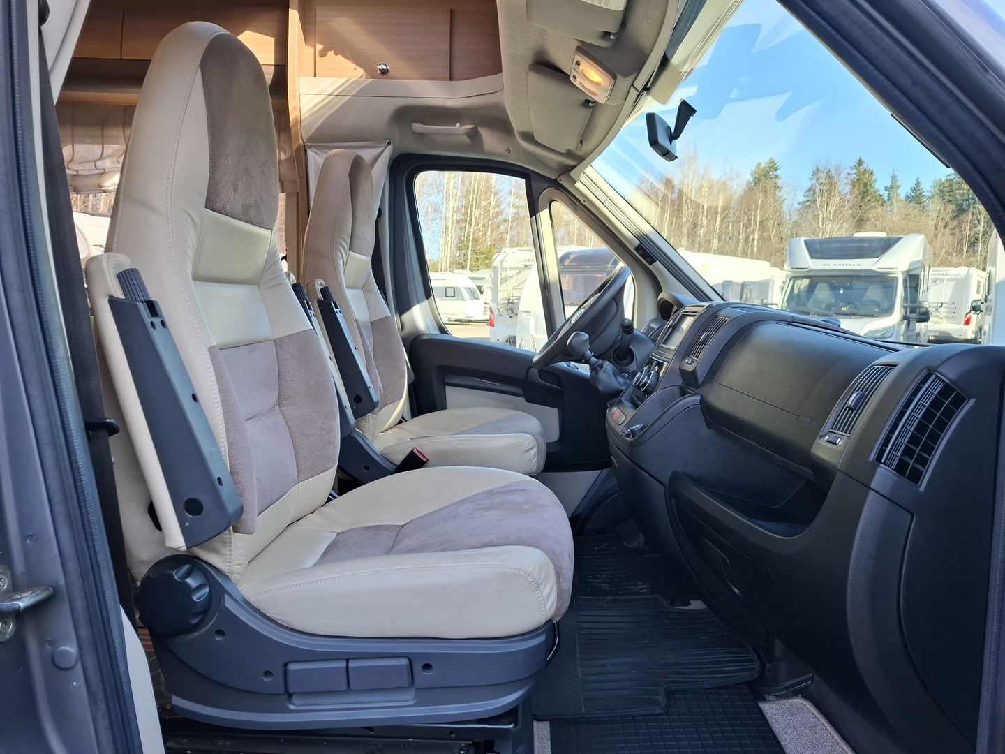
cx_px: 502
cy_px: 377
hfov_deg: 73.9
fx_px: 668
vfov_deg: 58.9
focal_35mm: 23
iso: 50
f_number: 1.8
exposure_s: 1/132
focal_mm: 5.54
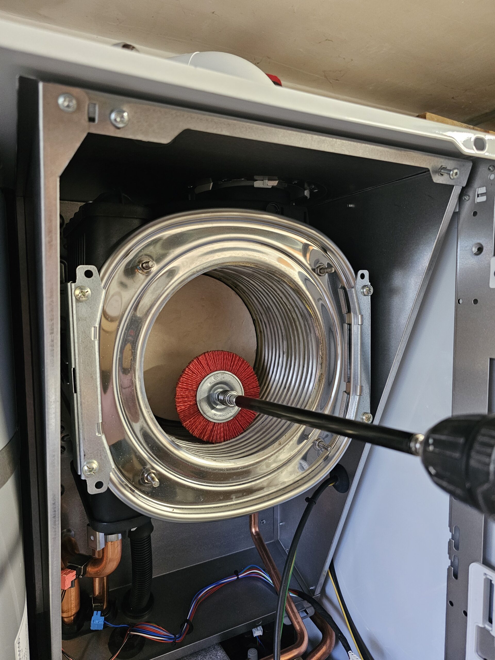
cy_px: 330
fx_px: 439
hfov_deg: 58.9
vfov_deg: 73.9
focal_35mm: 23
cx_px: 248
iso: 640
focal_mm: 6.3
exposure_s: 1/33.3
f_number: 1.7
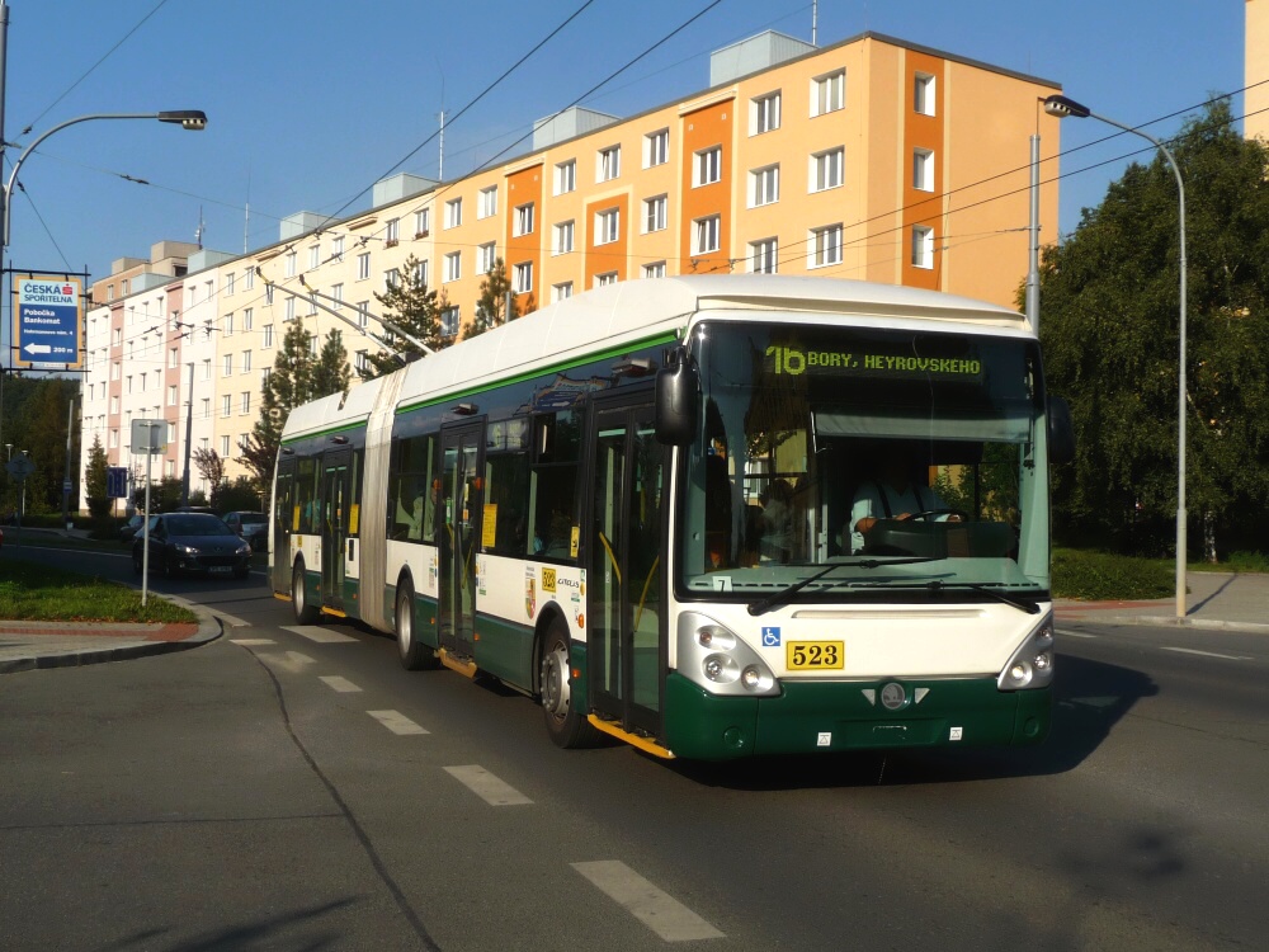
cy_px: 476
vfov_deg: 36.0
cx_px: 634
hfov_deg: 46.8
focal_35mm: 40
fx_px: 1466
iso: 100
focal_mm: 6.7
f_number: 3.9
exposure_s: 1/1300
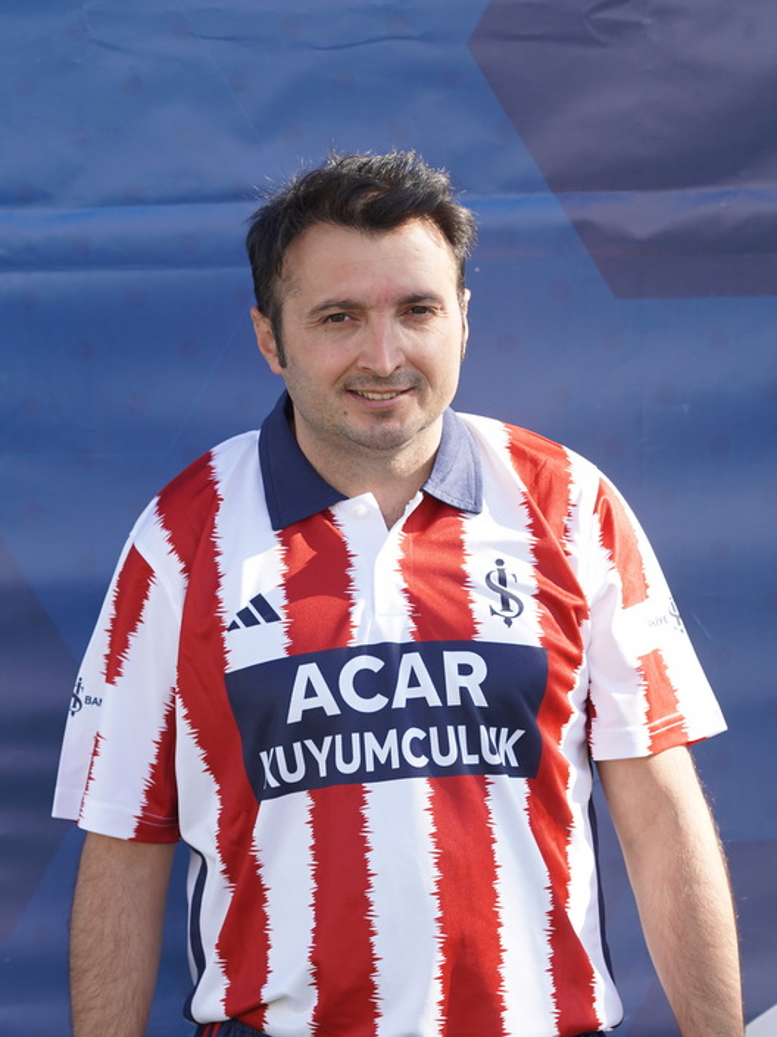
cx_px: 388
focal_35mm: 120
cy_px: 546
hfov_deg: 12.3
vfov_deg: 16.4
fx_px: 3595
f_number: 4
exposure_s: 1/200
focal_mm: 110
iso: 100
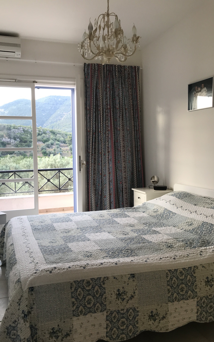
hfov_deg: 41.7
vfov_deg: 62.9
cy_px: 172
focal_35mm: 30
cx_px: 87
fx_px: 280
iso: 25
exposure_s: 1/50
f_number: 1.8
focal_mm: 3.99
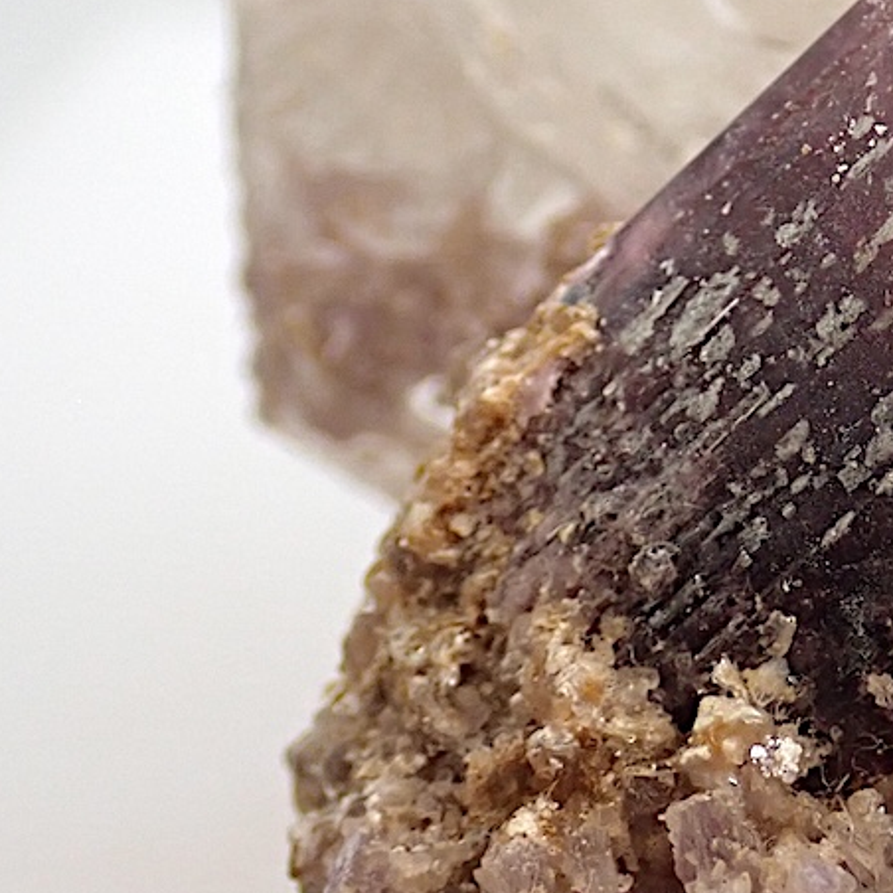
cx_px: 905
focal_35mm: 132
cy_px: 126
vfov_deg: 13.1
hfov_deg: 13.0
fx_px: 3853
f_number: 3.3
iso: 320
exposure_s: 1/50
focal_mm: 9.65
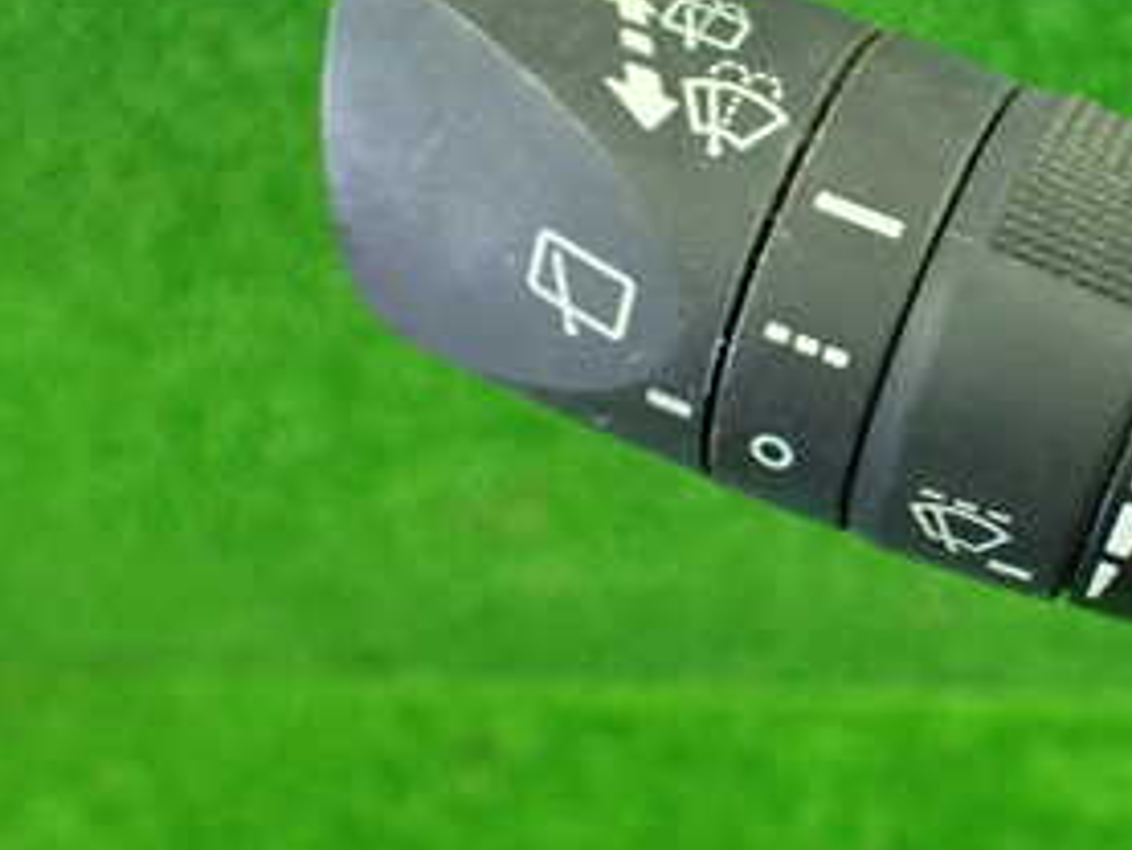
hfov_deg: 28.8
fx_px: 2127
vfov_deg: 22.6
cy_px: 470
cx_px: 989
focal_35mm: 65
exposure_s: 1/30
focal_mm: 5.4
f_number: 2.3
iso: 800
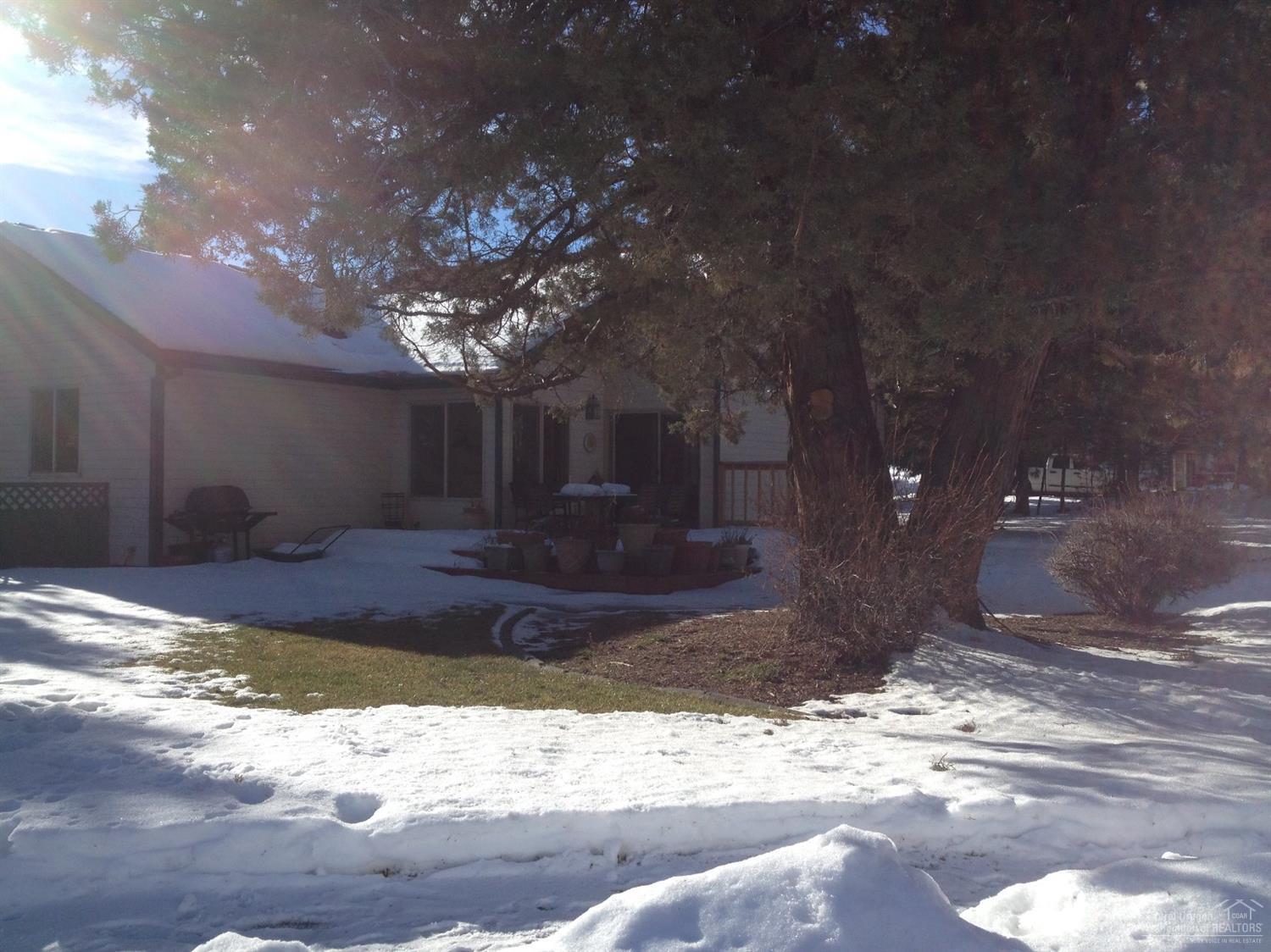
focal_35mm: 35
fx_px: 1285
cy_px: 476
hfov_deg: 52.6
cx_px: 636
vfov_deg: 40.7
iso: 50
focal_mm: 4.28
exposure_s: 1/1972
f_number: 2.4
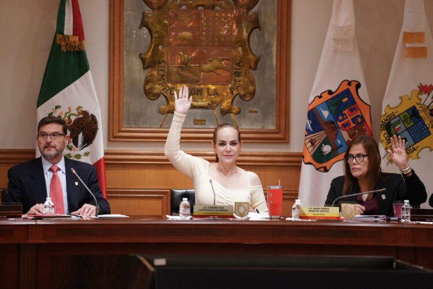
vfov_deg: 8.4
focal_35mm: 164
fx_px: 1970
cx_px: 216
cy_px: 144
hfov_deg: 12.5
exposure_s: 1/200
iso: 3200
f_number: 2.8
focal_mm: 163.8
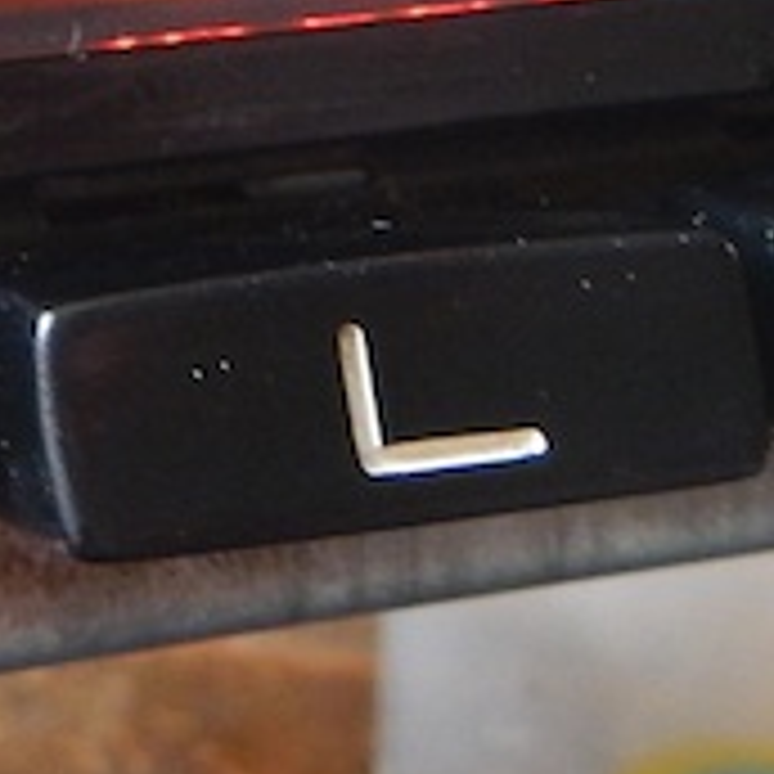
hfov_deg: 11.2
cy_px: -322
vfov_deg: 11.1
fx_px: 3870
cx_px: -216
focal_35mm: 153
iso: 400
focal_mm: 5.9
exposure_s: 1/20
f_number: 3.9
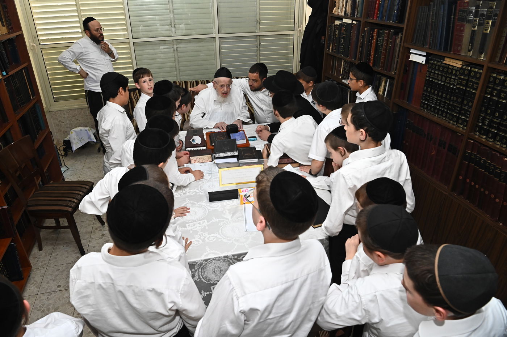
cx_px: 254
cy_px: 168
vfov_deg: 53.1
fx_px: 338
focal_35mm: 24
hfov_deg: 73.8
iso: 2500
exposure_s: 1/200
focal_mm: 24
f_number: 9
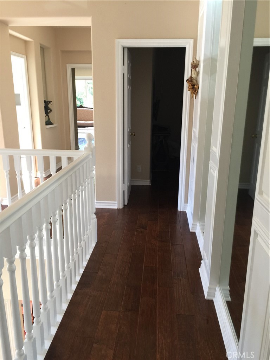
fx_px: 302
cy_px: 180
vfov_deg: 61.7
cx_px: 135
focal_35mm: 29
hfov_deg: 48.2
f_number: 2.2
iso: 50
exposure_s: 1/15
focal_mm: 4.15
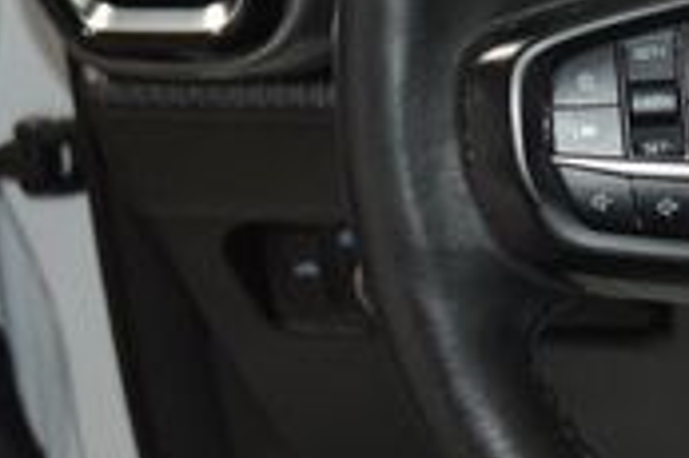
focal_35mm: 161
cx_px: 1127
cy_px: 66
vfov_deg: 8.5
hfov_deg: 12.0
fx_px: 3075
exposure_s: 1/60
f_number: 3.8
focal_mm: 29
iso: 1250
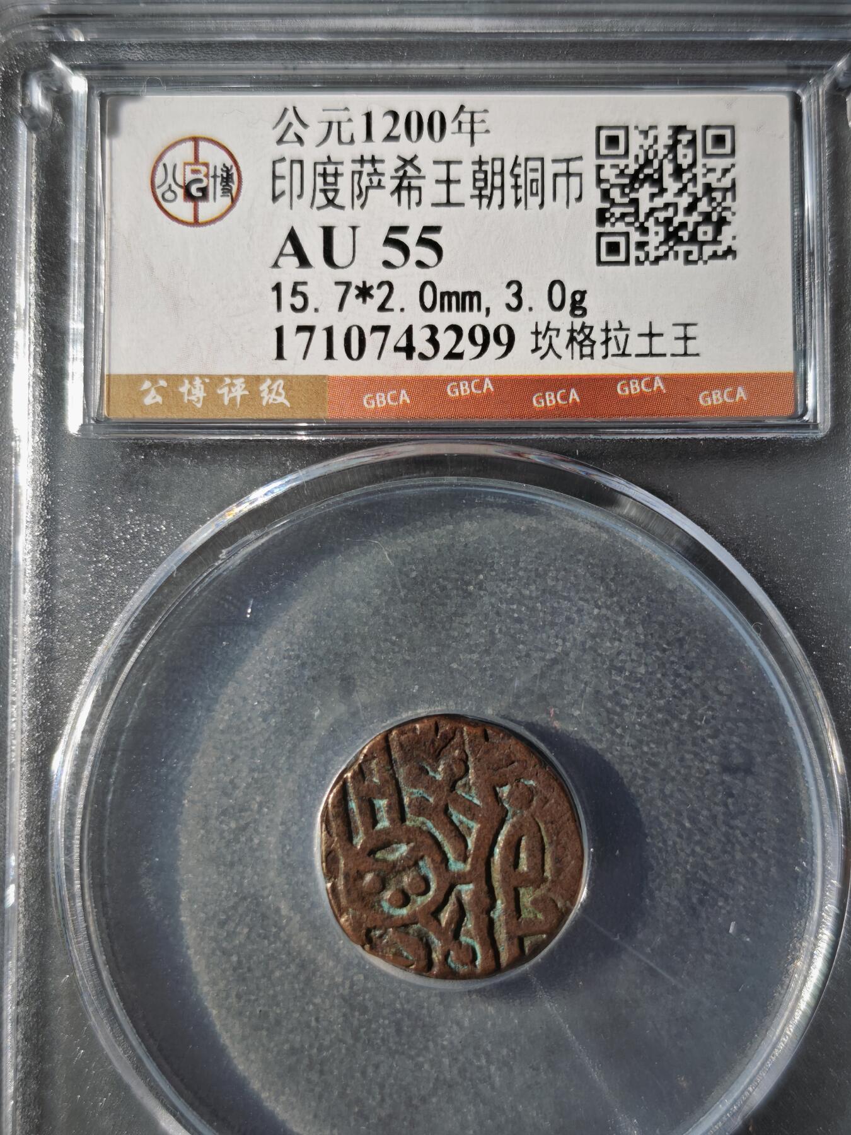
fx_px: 1639
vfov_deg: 38.2
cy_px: 568
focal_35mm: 50
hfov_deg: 29.1
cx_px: 426
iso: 50
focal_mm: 5.85
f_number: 1.63
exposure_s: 1/288
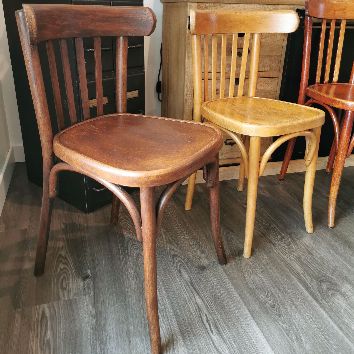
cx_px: 178
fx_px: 370
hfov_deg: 51.1
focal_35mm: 32
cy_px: 148
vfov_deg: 50.9
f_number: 1.8
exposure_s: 1/50
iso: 200
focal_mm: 5.58
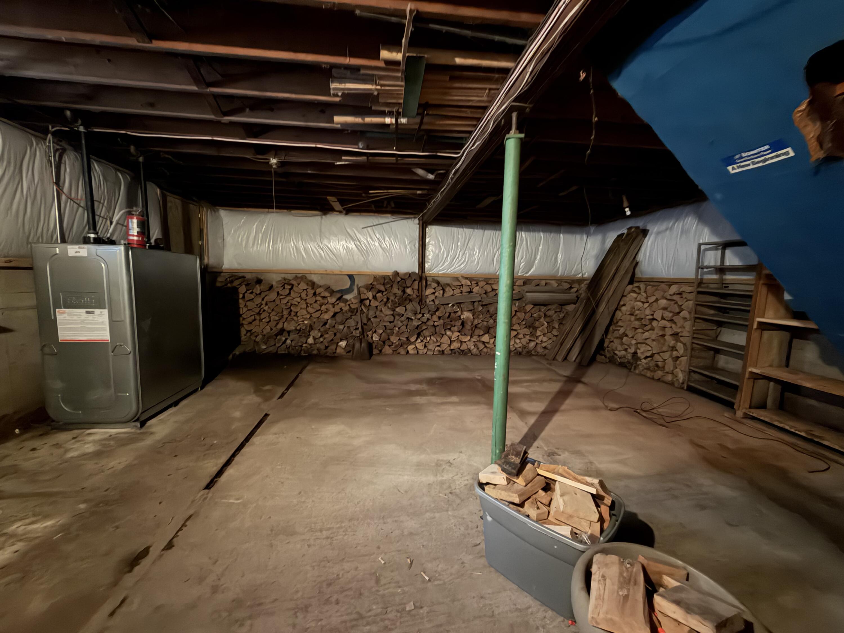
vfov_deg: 85.7
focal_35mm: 14
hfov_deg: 102.1
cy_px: 316
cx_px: 422
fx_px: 341
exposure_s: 1/6
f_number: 2.2
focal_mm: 2.22
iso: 1250
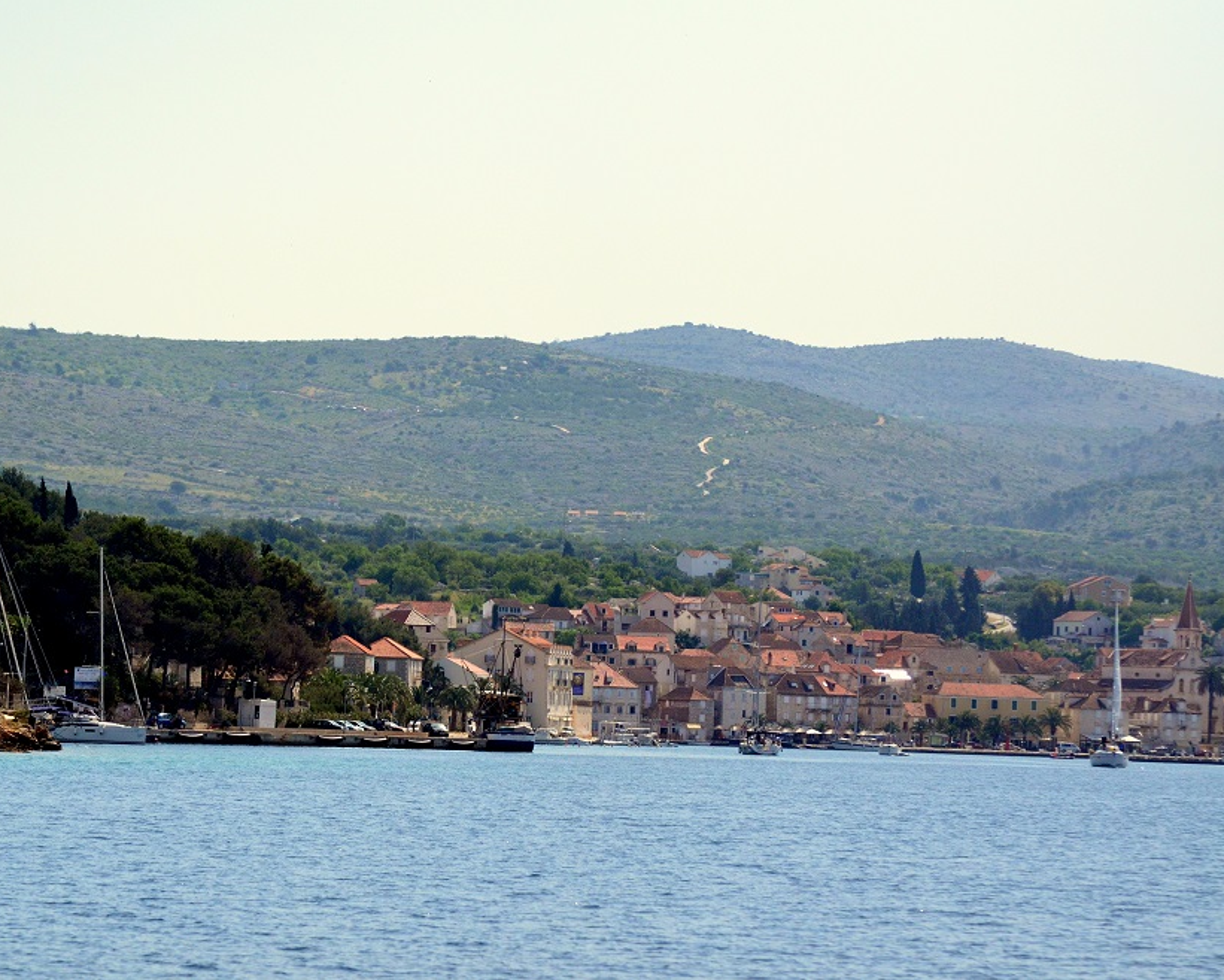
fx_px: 6811
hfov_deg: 10.3
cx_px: 490
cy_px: 491
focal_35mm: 188
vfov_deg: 8.2
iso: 900
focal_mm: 110
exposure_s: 1/8000
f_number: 4.5
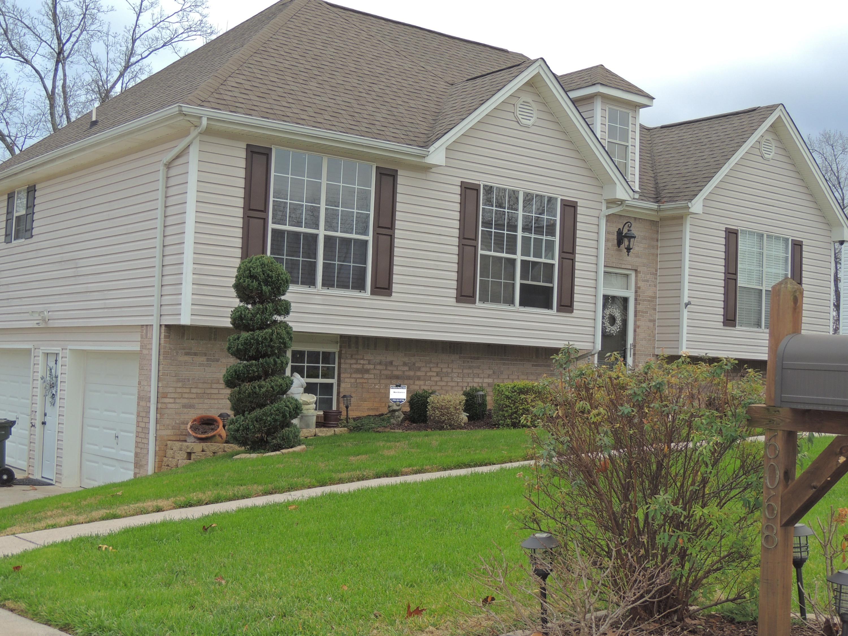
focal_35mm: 47
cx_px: 424
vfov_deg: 30.9
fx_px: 1151
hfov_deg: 40.4
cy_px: 318
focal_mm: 8.3
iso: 100
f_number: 3.5
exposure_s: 1/60
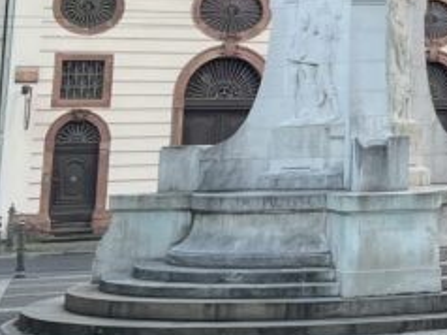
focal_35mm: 118
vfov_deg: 11.9
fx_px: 1522
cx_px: 723
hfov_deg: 15.1
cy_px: -177
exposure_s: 1/209
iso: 32
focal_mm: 4.2
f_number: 1.6
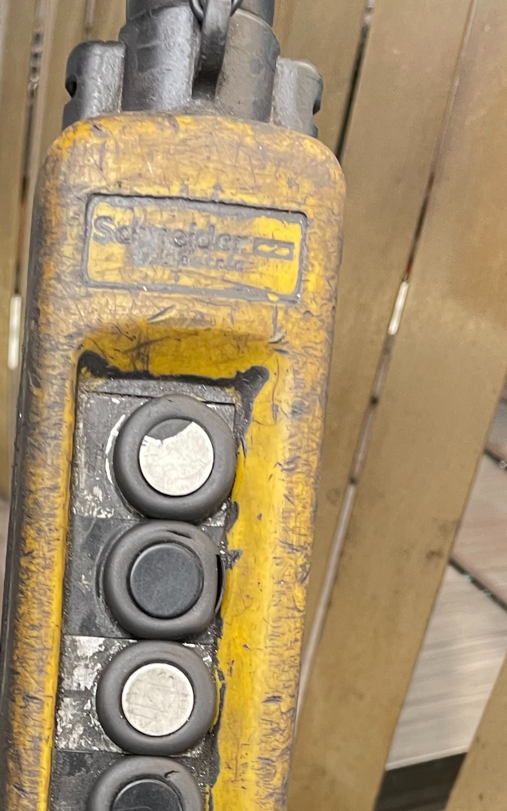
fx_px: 1304
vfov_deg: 31.3
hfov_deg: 21.5
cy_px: 856
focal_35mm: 59
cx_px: 56
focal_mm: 5.1
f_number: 1.6
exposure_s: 1/60
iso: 250
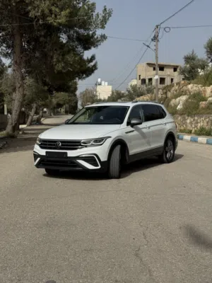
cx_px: 106
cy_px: 142
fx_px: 392
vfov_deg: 39.7
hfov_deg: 30.3
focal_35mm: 48
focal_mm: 6.76
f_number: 1.78
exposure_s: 1/7937
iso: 80
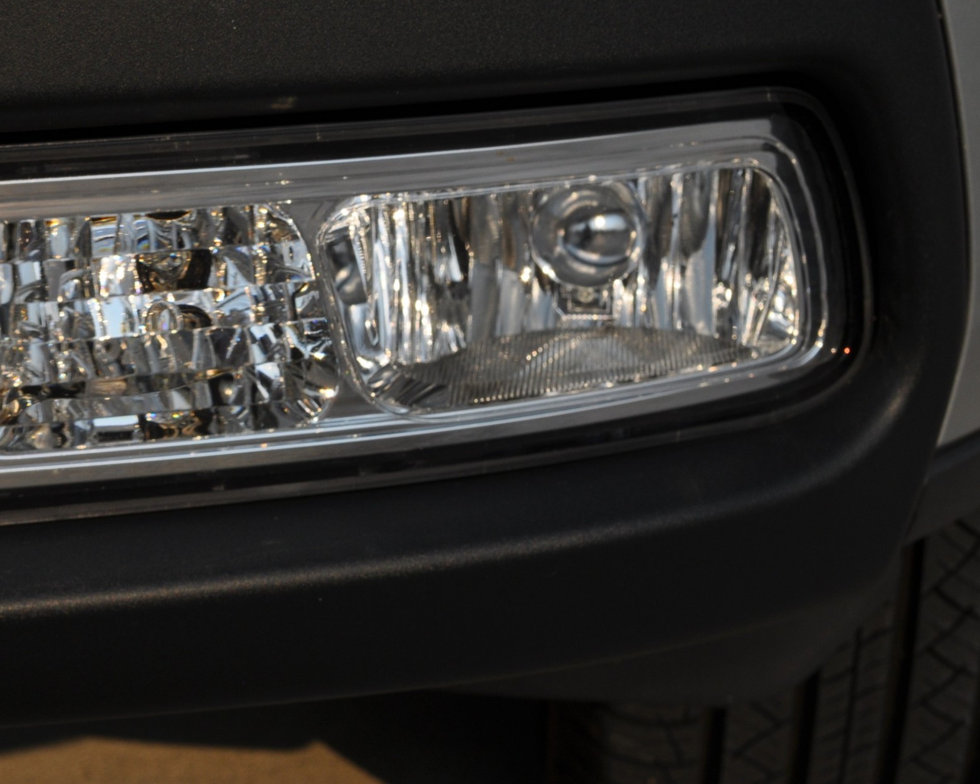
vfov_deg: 17.1
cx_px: 313
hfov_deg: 21.2
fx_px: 2610
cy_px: 288
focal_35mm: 90
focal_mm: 40
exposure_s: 1/500
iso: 200
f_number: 11
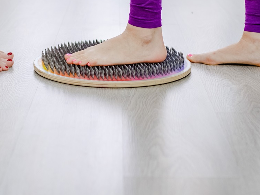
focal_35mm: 106
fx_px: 796
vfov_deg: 13.8
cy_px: 26
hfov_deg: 18.5
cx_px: 97
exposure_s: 1/500
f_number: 2.2
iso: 1600
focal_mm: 35
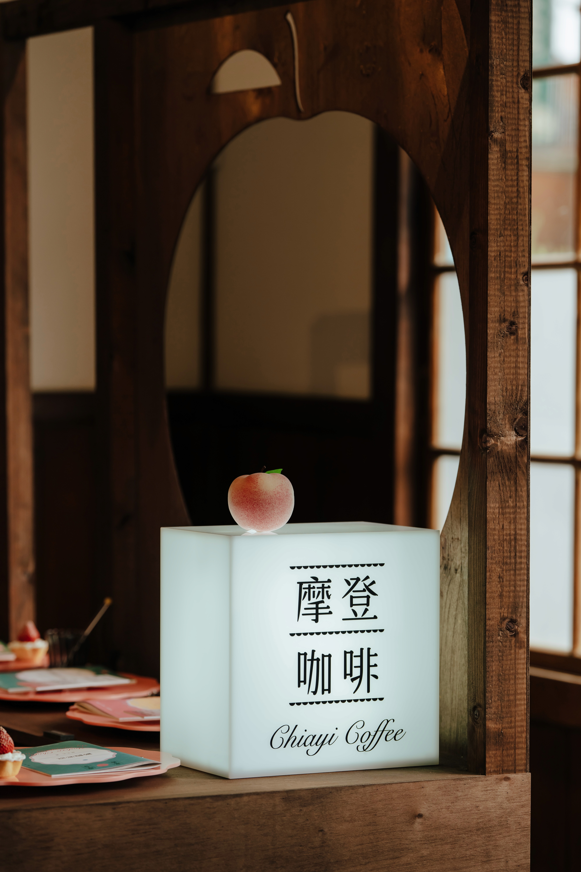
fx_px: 3001
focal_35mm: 124
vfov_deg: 16.5
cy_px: 436
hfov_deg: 11.1
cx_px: 290
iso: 200
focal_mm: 124
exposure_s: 1/400
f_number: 3.5
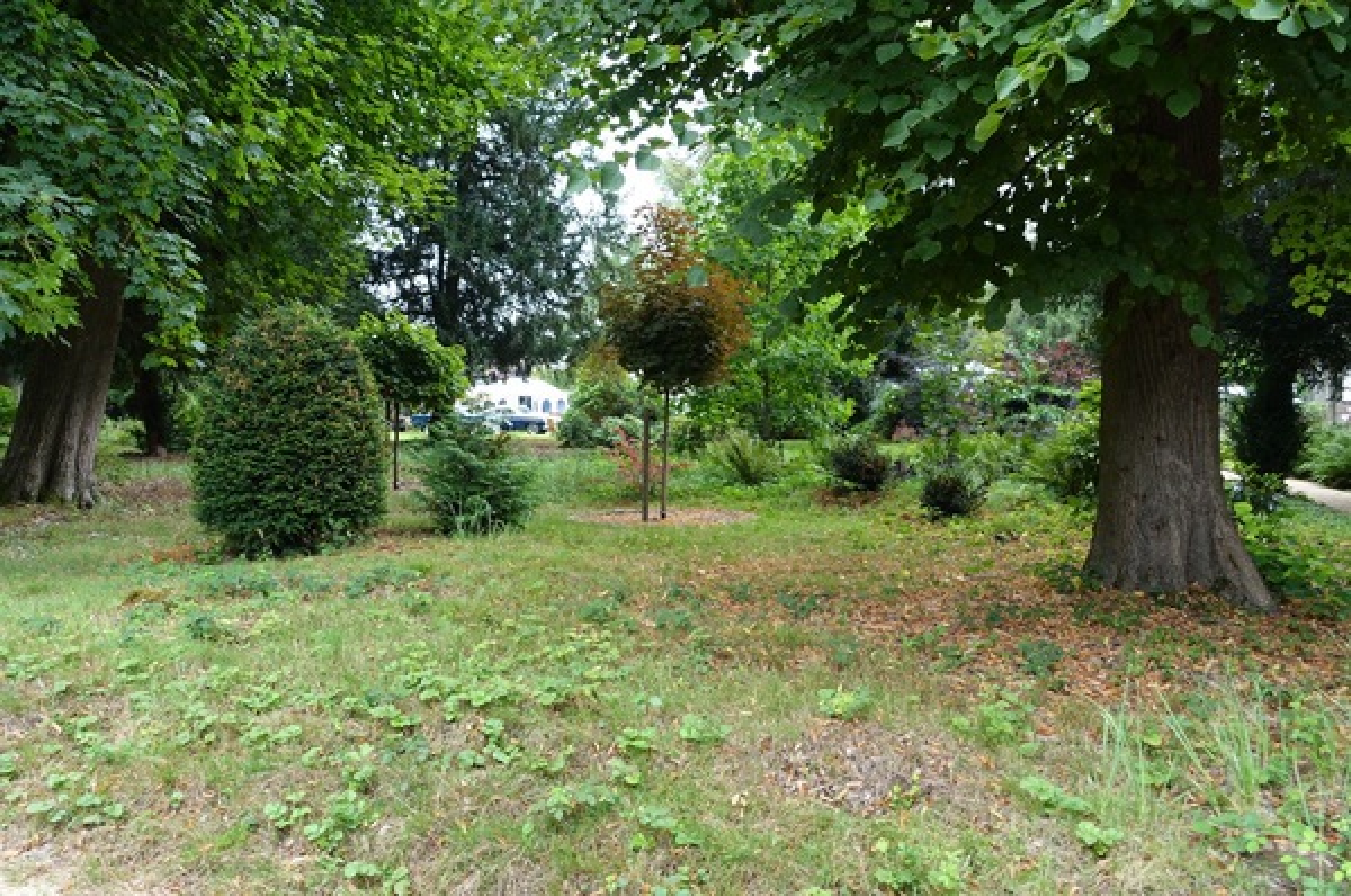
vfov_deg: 44.8
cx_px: 676
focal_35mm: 29
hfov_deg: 63.7
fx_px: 1087
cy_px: 448
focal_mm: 10.81
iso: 125
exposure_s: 1/80
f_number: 3.2
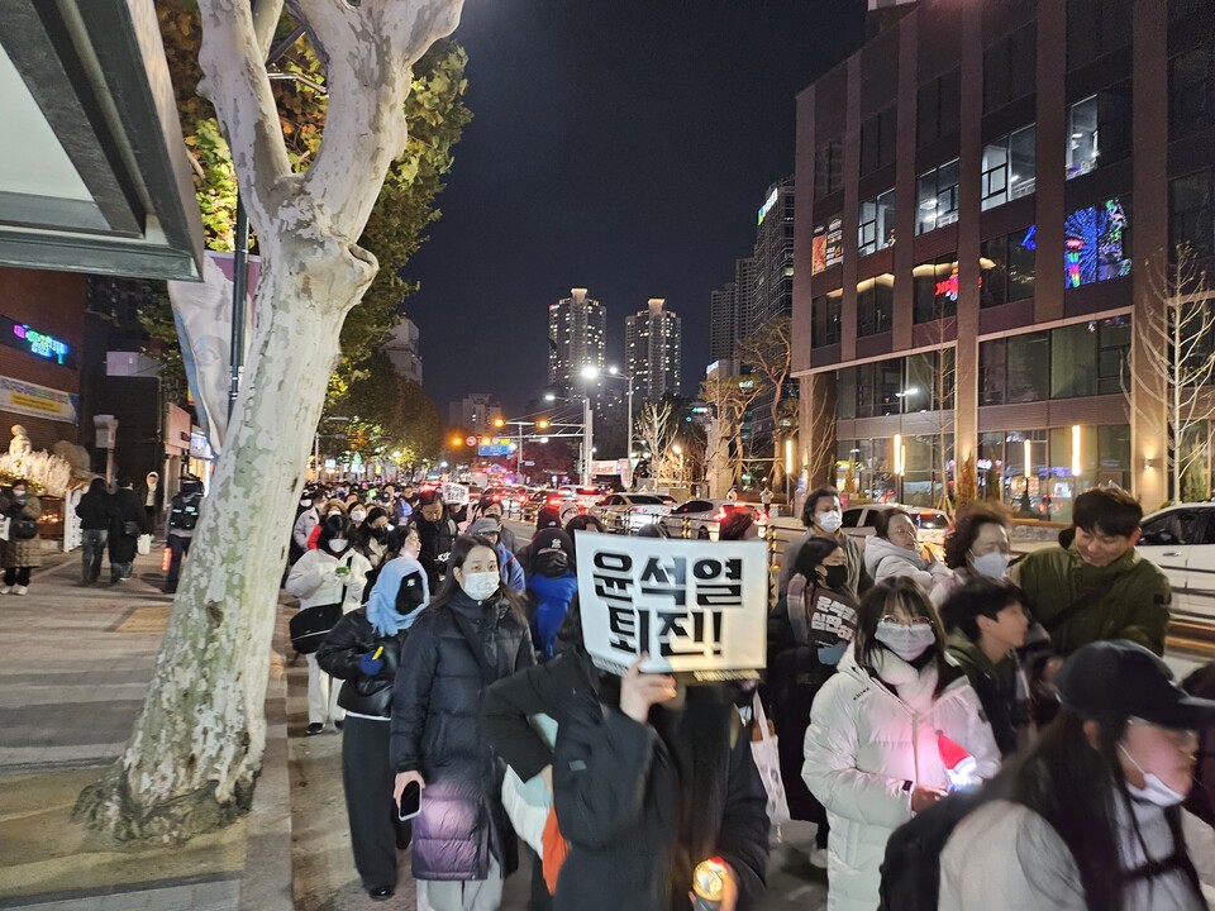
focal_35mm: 24
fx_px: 842
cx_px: 608
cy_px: 456
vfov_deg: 56.8
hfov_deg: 71.6
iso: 640
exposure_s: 1/30
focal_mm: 5
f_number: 1.8
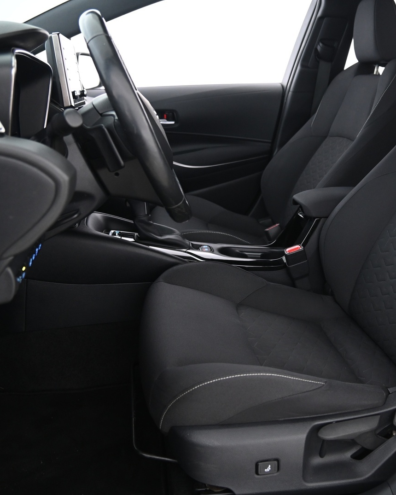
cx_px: 268
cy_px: 248
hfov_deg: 42.7
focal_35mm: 34
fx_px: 498
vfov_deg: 52.8
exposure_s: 1/15
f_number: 4
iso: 2000
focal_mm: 24
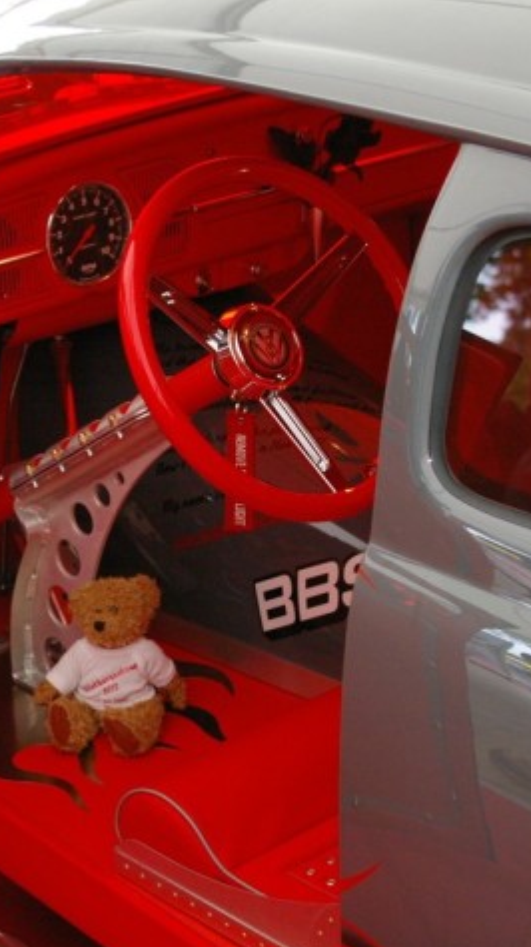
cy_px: 467
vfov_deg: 23.0
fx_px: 2329
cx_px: 166
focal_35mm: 93
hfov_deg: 13.0
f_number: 4.5
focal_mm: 35
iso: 800
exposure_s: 1/60
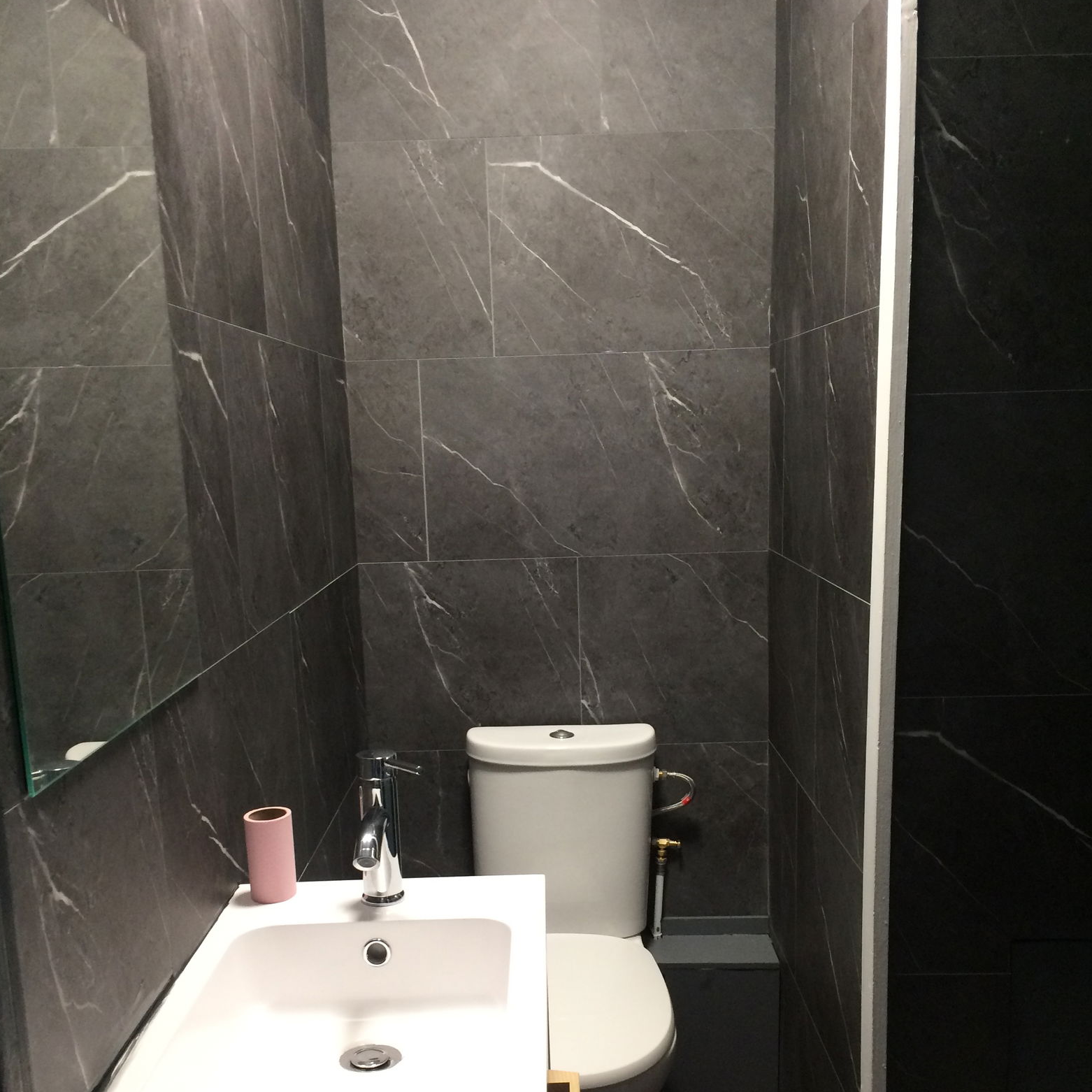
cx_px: 543
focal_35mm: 35
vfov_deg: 46.7
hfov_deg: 47.2
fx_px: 1249
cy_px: 692
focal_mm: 4.15
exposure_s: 1/33
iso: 160
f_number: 2.2
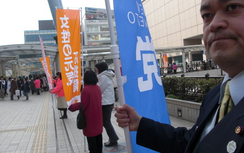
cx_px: 120
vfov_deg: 32.8
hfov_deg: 50.4
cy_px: 71
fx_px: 259
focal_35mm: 39
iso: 50
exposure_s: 1/400
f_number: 2.8
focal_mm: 6.3
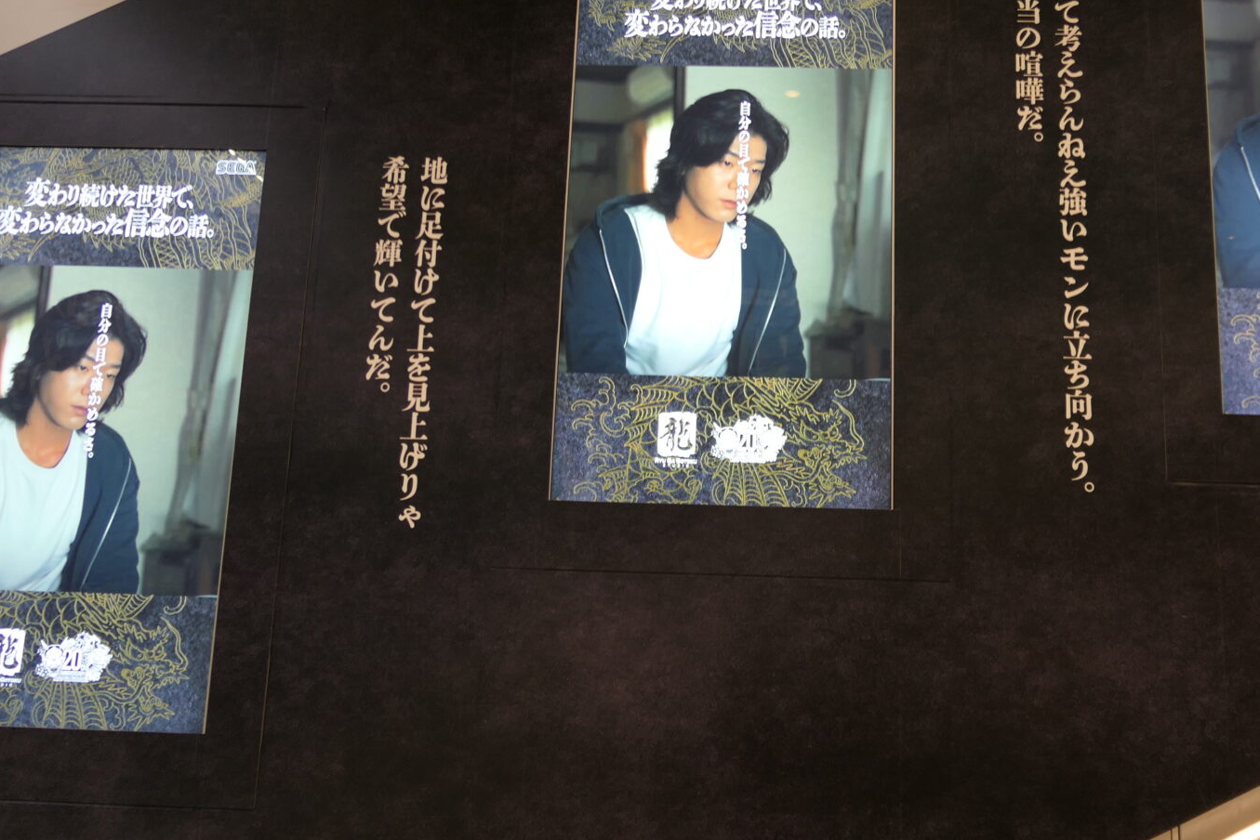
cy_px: 351
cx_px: 716
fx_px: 1190
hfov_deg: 55.6
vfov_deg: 38.8
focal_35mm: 34
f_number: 1.4
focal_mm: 8.8
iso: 125
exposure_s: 1/60
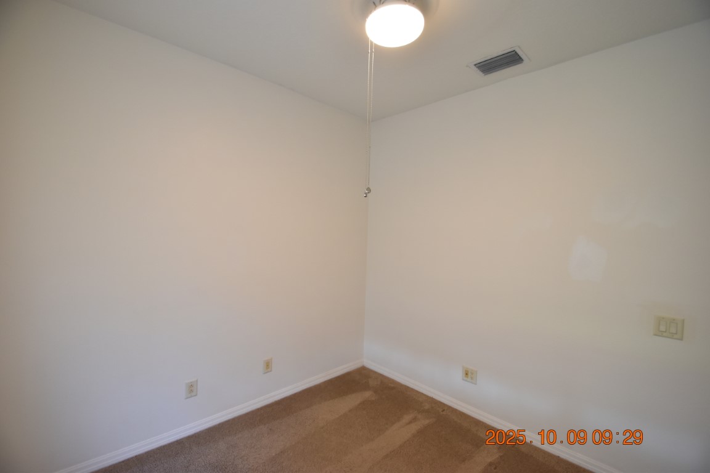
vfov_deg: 77.3
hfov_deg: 100.4
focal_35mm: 15
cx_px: 355
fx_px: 296
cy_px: 236
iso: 800
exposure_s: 1/15
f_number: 3.5
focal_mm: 10
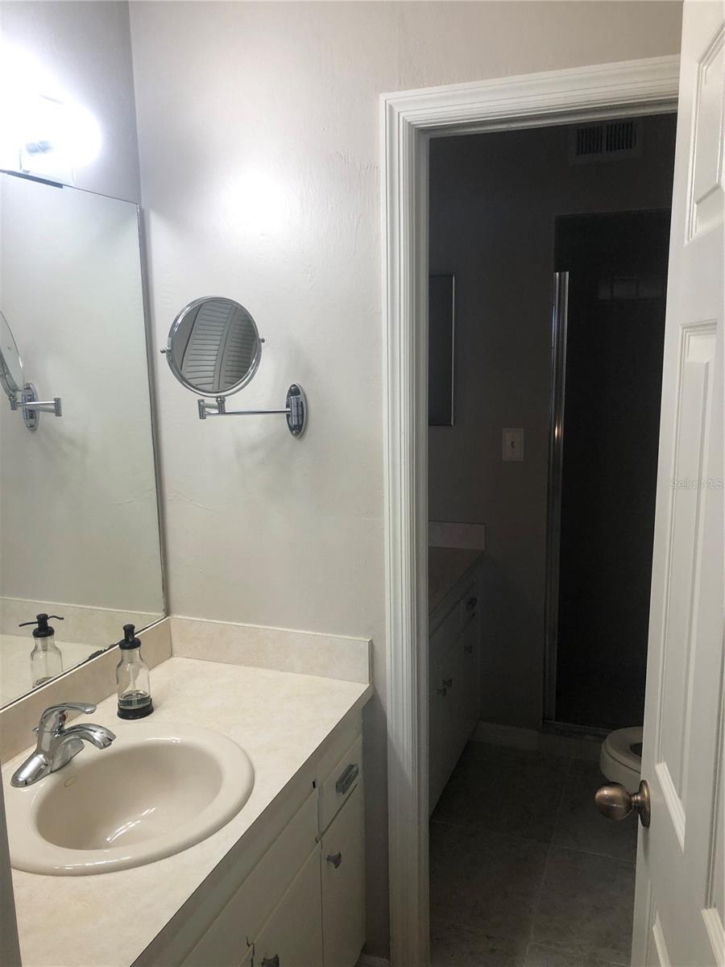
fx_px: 782
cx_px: 362
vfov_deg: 63.4
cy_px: 484
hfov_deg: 49.7
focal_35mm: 28
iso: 25
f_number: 1.8
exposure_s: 1/40
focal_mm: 3.99
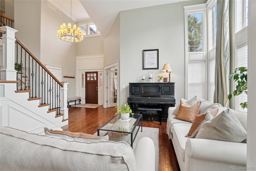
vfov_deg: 77.3
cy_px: 86
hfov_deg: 100.4
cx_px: 128
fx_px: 107
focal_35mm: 15
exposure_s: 1/40
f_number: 8
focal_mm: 10
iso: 400
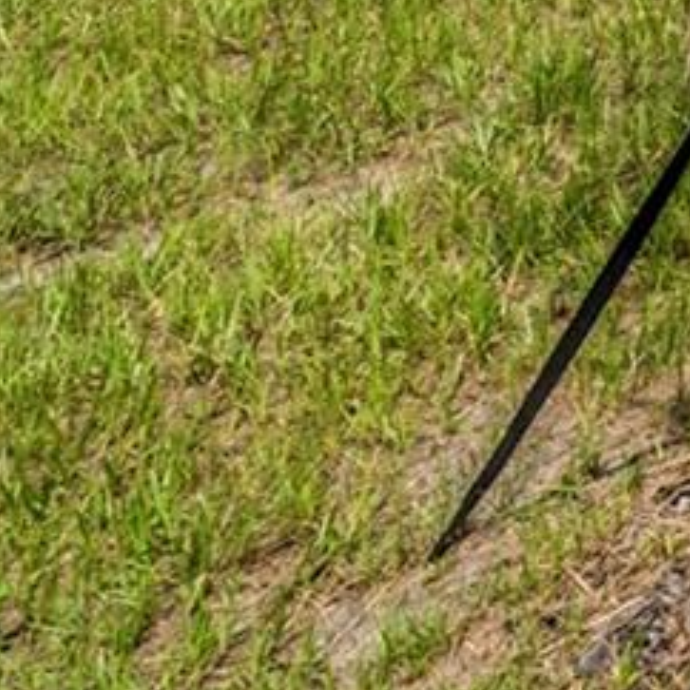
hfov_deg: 11.1
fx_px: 2030
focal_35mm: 90
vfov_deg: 14.7
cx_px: 2113
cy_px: -815
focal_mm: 16
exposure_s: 1/125
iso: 100
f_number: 8
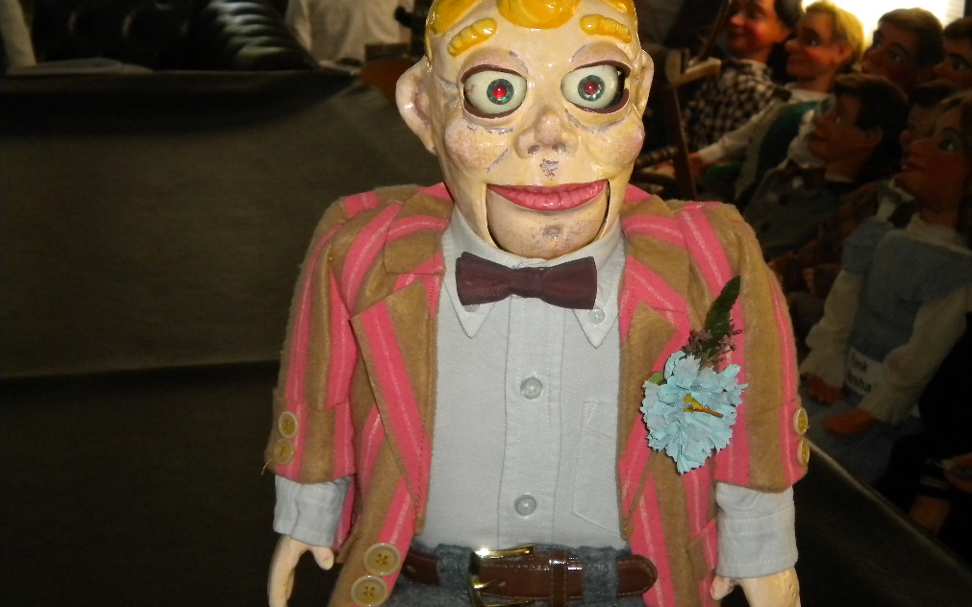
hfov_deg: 28.2
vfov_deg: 17.9
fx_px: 1934
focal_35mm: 73
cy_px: 278
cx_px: 491
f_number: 4.6
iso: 400
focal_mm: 12.3
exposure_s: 1/60
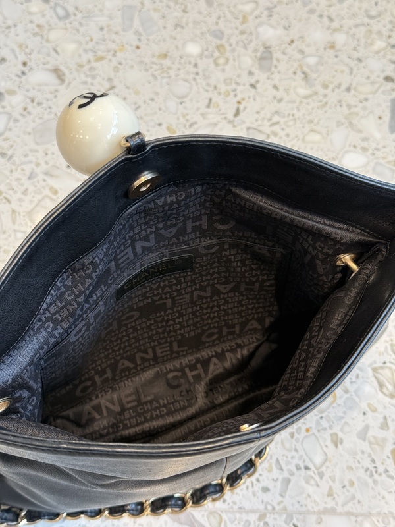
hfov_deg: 30.3
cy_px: 264
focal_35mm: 48
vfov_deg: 39.7
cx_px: 198
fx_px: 730
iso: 64
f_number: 1.78
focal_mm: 6.76
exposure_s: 1/50
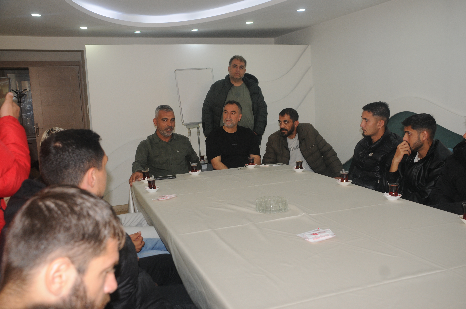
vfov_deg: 39.9
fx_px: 427
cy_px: 154
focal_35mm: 33
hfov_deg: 57.3
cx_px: 233
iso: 500
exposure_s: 1/60
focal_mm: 22
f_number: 4.5
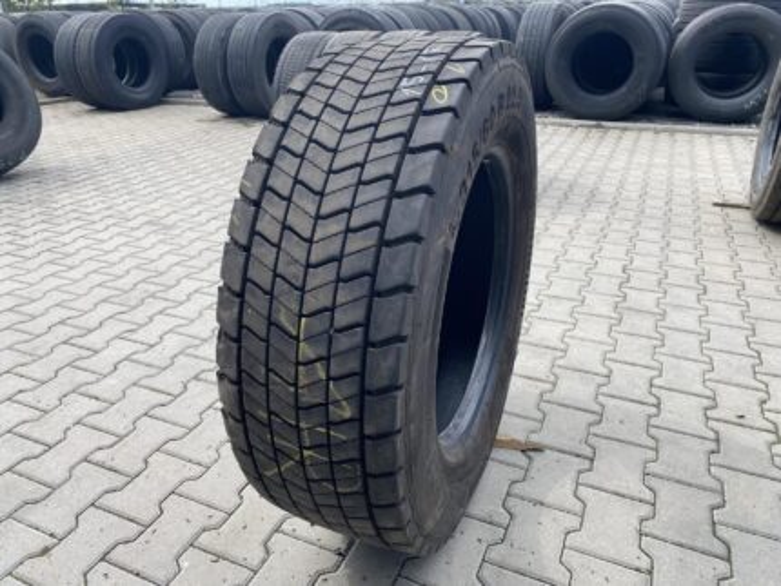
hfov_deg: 67.3
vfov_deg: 53.1
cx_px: 390
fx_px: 587
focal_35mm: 26
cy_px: 293
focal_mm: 4.25
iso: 32
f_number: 1.8
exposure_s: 1/666
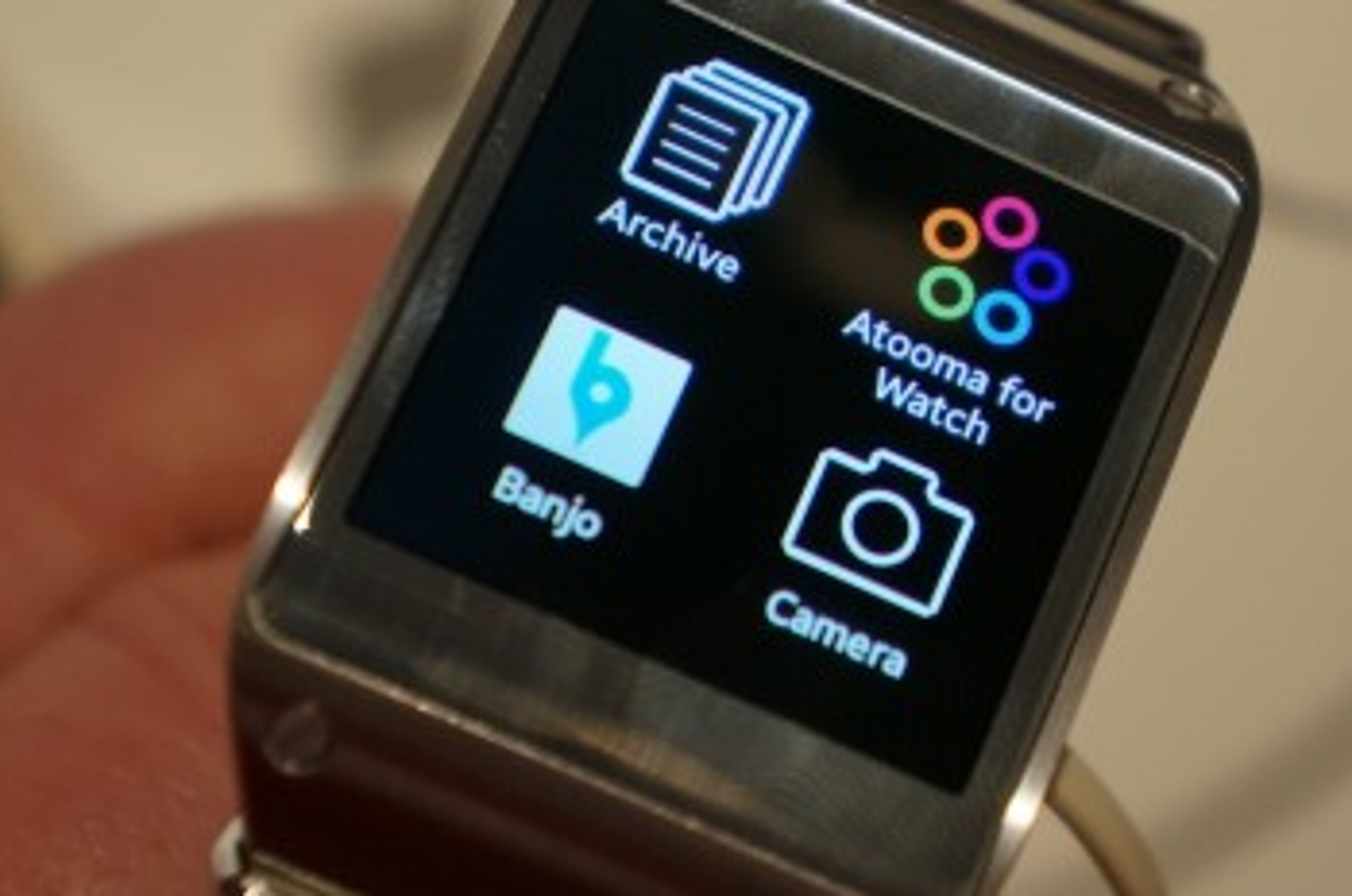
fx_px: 3773
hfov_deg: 20.3
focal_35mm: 101
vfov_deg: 13.5
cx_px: 838
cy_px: 434
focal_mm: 51
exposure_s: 1/160
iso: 1250
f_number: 5
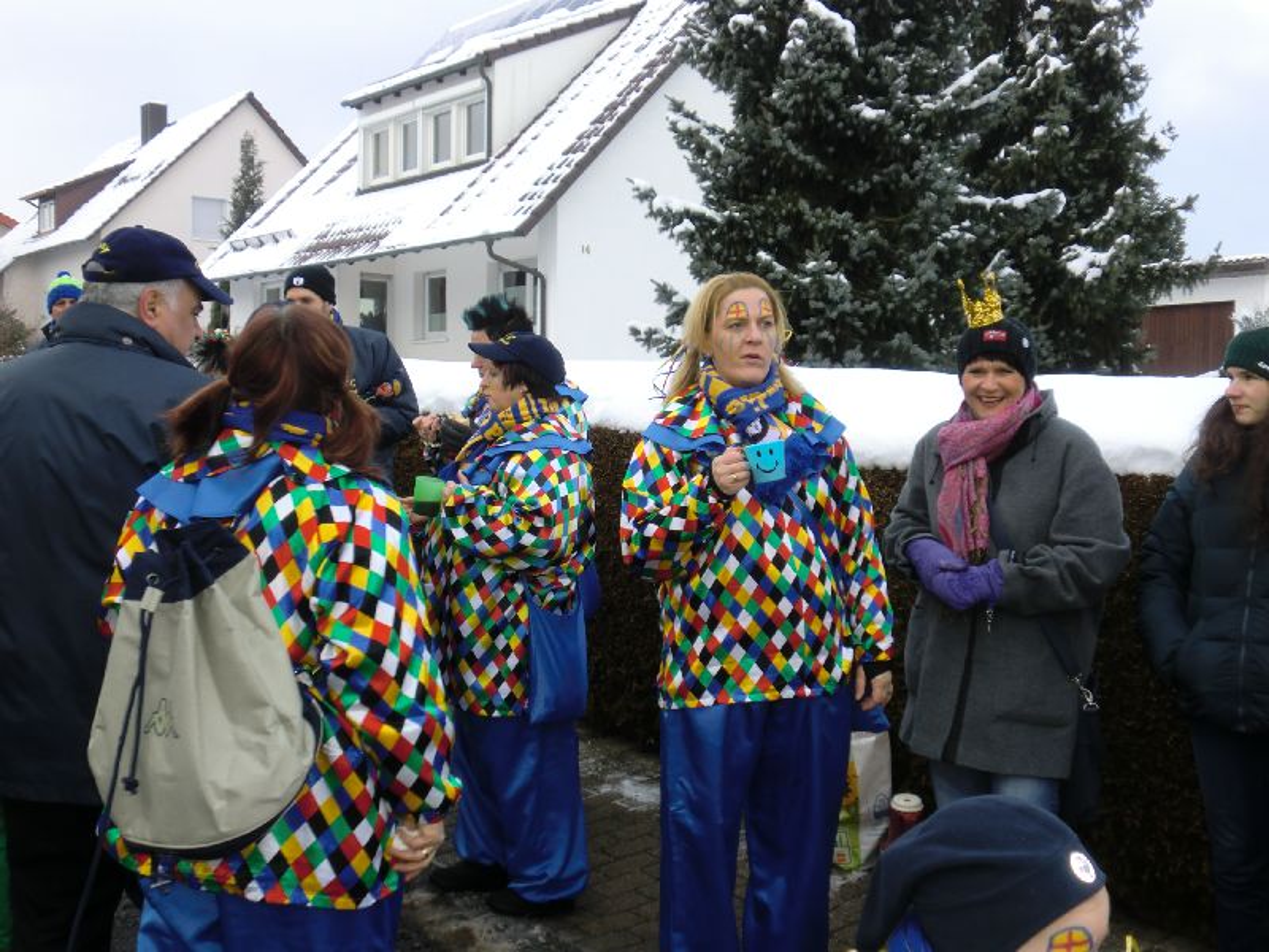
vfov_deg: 39.7
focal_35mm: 36
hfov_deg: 51.4
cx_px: 634
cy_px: 476
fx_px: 1320
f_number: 3.1
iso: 64
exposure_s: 1/125
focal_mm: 6.51
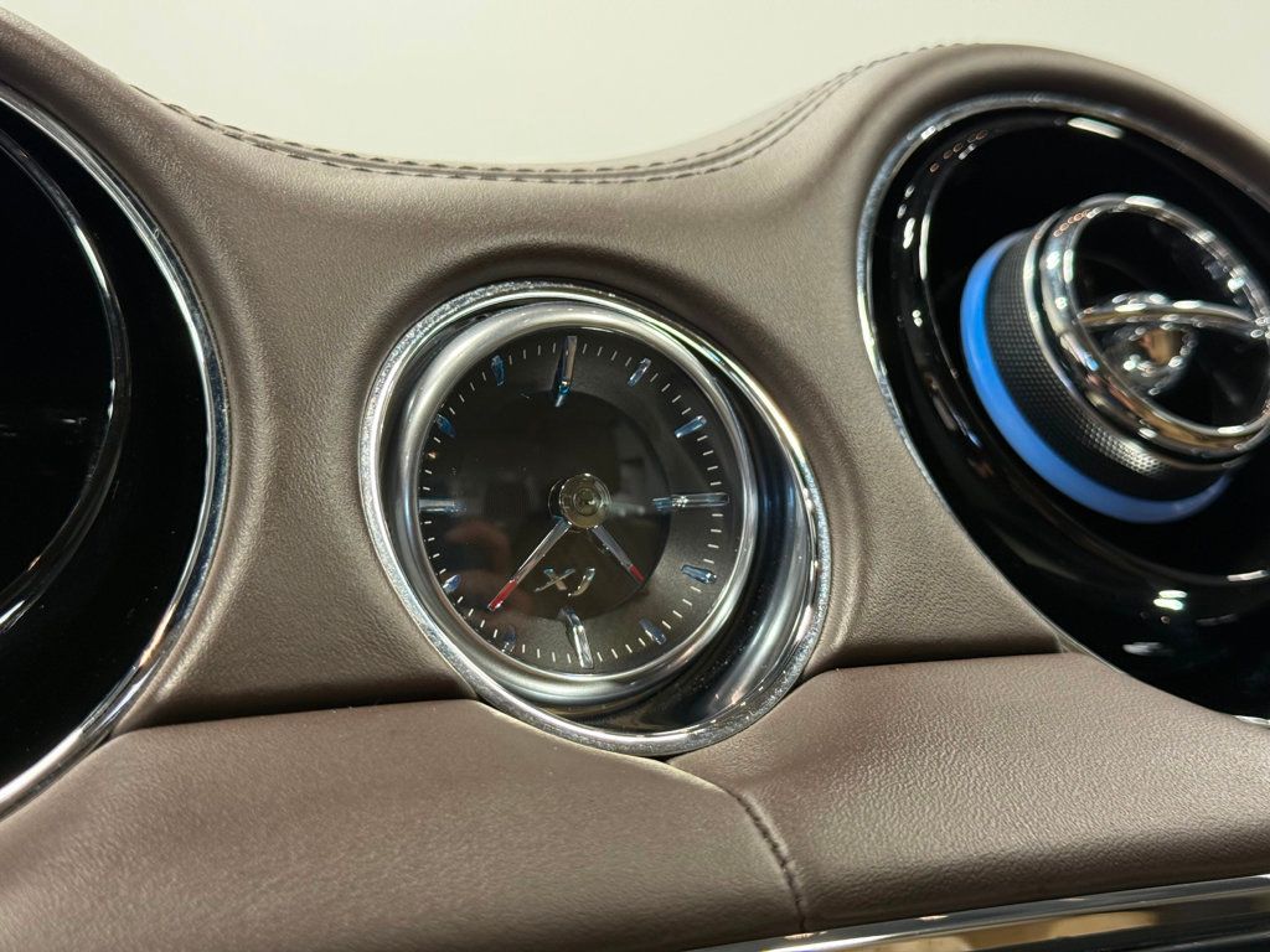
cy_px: 476
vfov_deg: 30.3
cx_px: 635
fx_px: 1761
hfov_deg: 39.7
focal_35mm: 48
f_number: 1.78
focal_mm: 6.76
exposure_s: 1/117
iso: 160
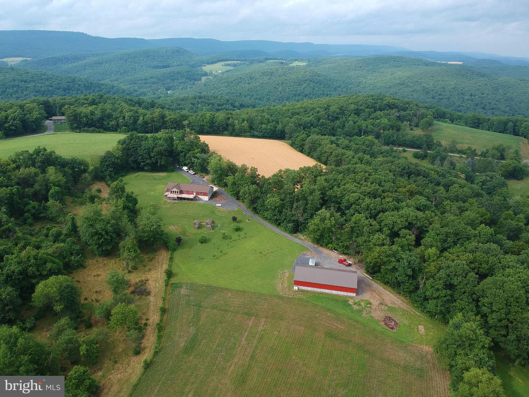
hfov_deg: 69.4
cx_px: 264
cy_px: 198
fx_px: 382
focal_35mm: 25
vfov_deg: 54.9
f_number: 2.6
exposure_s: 1/500
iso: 100
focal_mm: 4.49
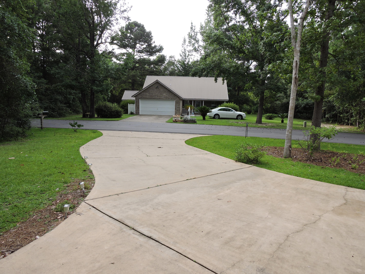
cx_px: 182
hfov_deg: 71.6
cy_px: 137
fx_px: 253
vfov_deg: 56.8
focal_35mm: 24
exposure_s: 1/250
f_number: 3.3
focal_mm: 4.3
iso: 100
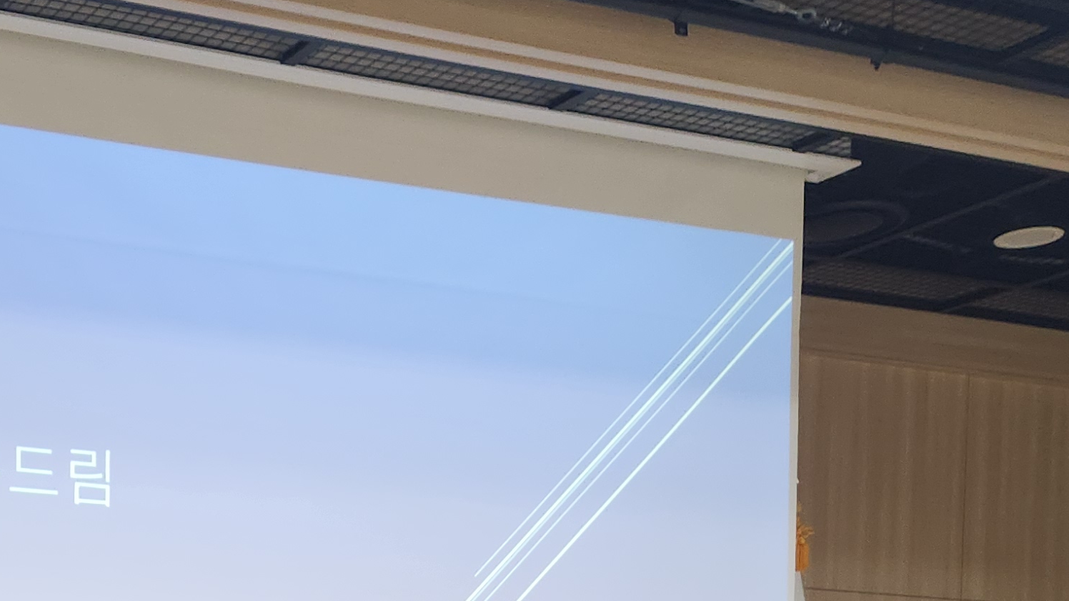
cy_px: 895
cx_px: -135
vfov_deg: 16.4
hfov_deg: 28.3
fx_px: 1899
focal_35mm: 67
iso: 200
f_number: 1.8
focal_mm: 5.4
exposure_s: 1/120
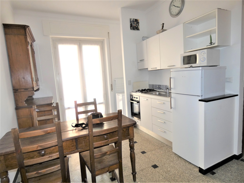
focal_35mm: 20
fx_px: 141
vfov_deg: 66.0
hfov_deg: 81.7
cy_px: 92
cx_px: 122
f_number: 2.8
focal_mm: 3.6
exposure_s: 1/60
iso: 80
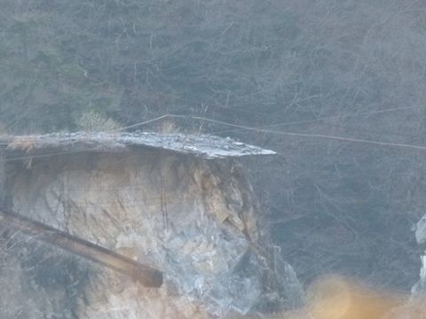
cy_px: 160
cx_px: 213
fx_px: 12466
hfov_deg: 2.0
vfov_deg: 1.5
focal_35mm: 1013
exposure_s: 1/125
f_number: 5.2
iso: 400
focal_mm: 108
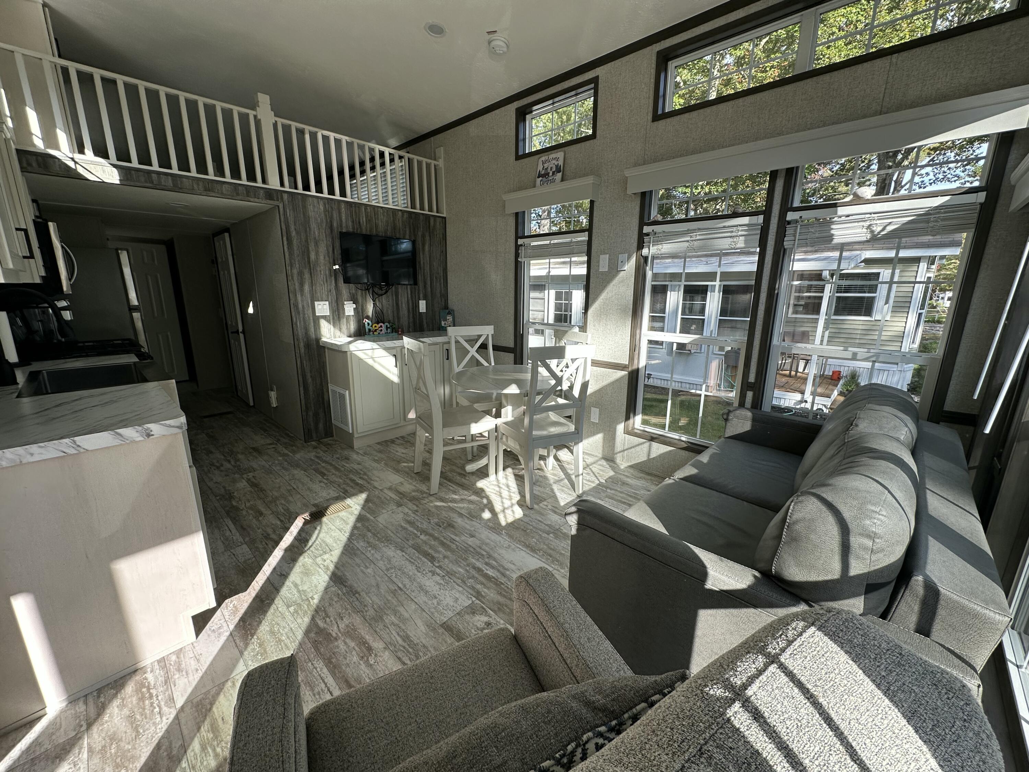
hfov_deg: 102.1
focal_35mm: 14
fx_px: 416
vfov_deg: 85.7
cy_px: 386
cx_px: 514
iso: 40
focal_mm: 2.22
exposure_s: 1/179
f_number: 2.2
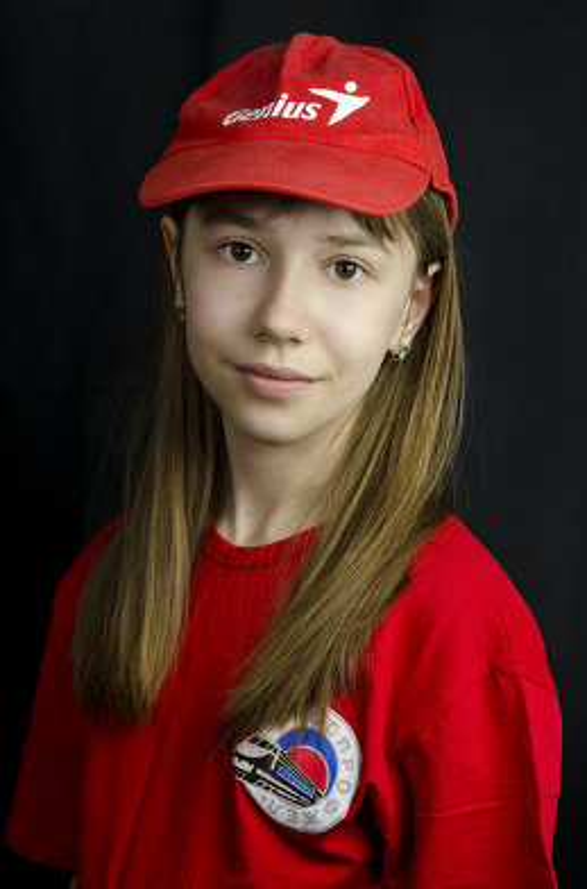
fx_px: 2769
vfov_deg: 18.2
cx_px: 294
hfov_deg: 12.1
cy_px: 444
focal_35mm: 112
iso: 100
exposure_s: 1/125
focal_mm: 75
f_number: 8
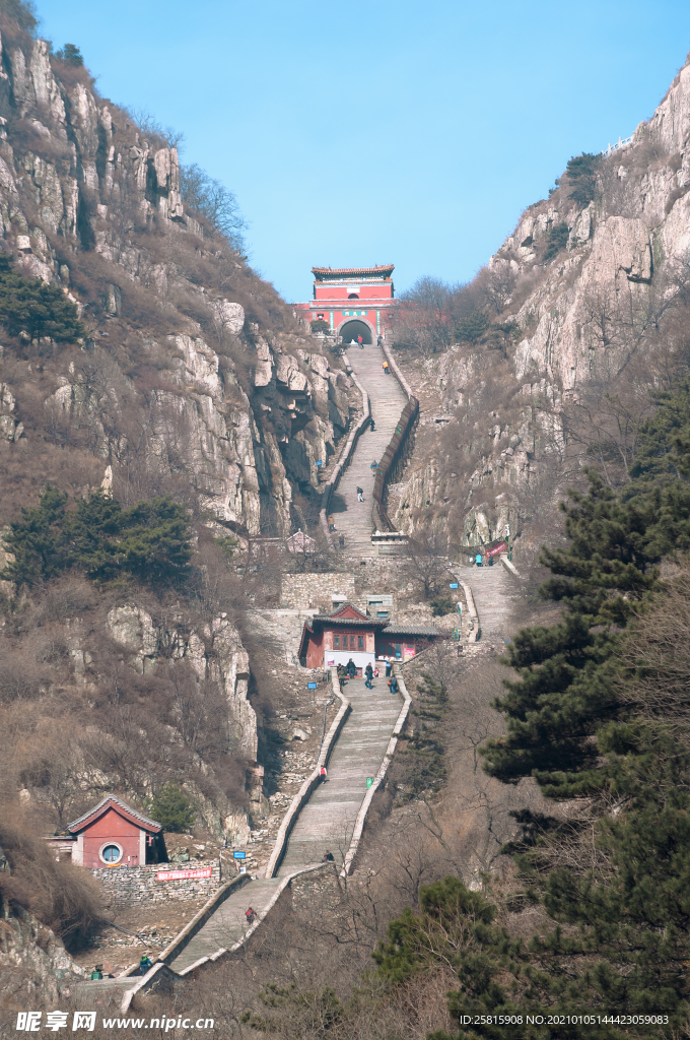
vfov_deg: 9.4
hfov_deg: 6.2
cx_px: 345
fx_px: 6342
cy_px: 520
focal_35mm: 220
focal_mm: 220
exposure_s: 1/400
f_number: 9
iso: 100
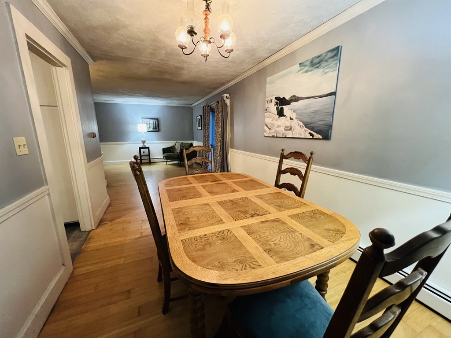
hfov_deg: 106.2
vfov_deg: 89.9
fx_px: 169
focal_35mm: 13
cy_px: 169
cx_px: 226
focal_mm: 1.57
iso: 800
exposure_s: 1/40
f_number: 1.8
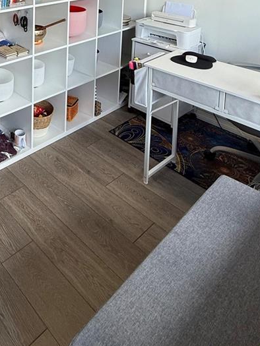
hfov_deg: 38.0
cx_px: -15
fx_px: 320
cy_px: -21
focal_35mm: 32
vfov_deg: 45.2
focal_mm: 2.22
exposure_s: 1/120
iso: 80
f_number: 2.2
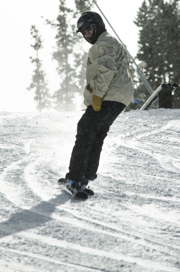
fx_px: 3149
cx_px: 101
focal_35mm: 418
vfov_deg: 4.9
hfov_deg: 3.3
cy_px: 64
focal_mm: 180
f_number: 5.6
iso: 125
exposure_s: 1/1600
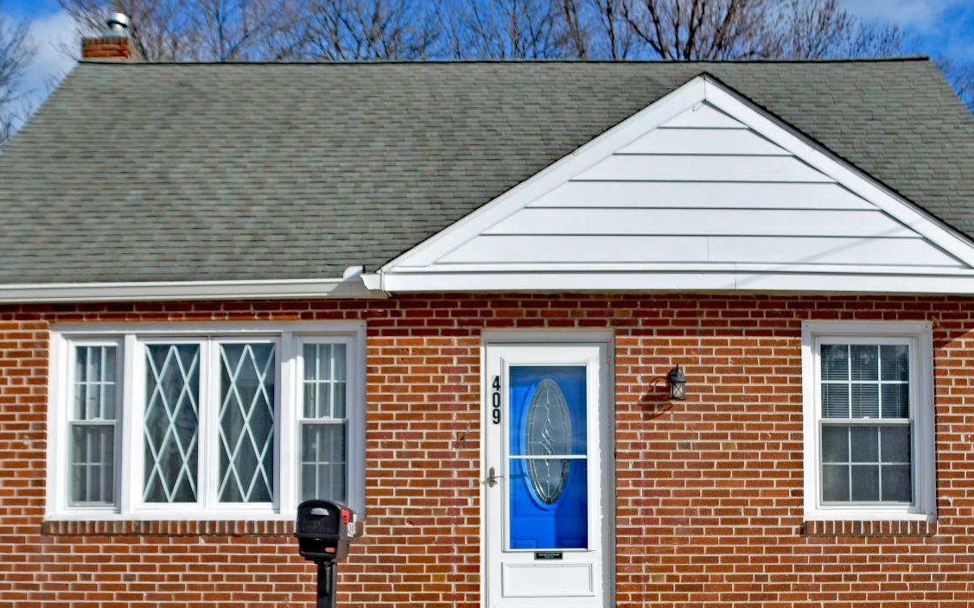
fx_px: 1327
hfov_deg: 40.2
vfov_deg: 25.4
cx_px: 549
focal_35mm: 50
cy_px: 481
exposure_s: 1/2500
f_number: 3.5
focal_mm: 18
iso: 100
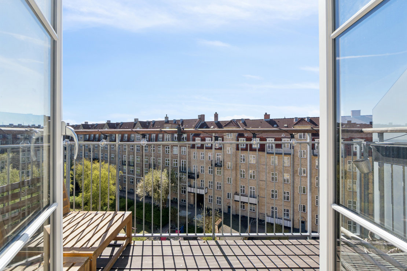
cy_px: 136
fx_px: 170
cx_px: 204
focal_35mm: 15
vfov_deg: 77.3
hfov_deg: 100.4
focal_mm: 10
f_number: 8
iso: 250
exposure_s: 1/640
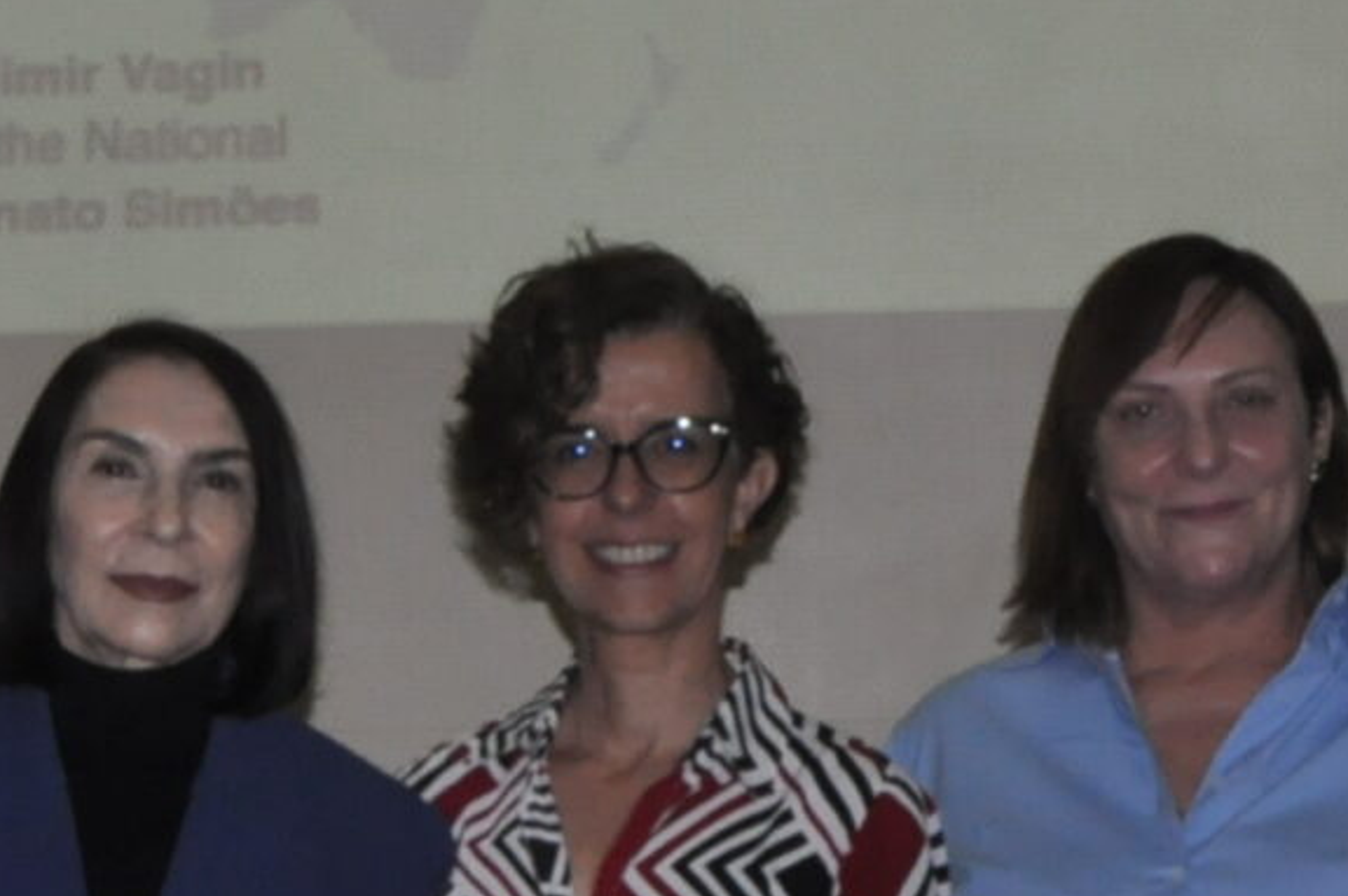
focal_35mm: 160
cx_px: 536
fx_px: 5986
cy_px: 182
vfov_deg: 8.5
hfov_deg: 12.8
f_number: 3.5
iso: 800
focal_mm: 24
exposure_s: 1/60
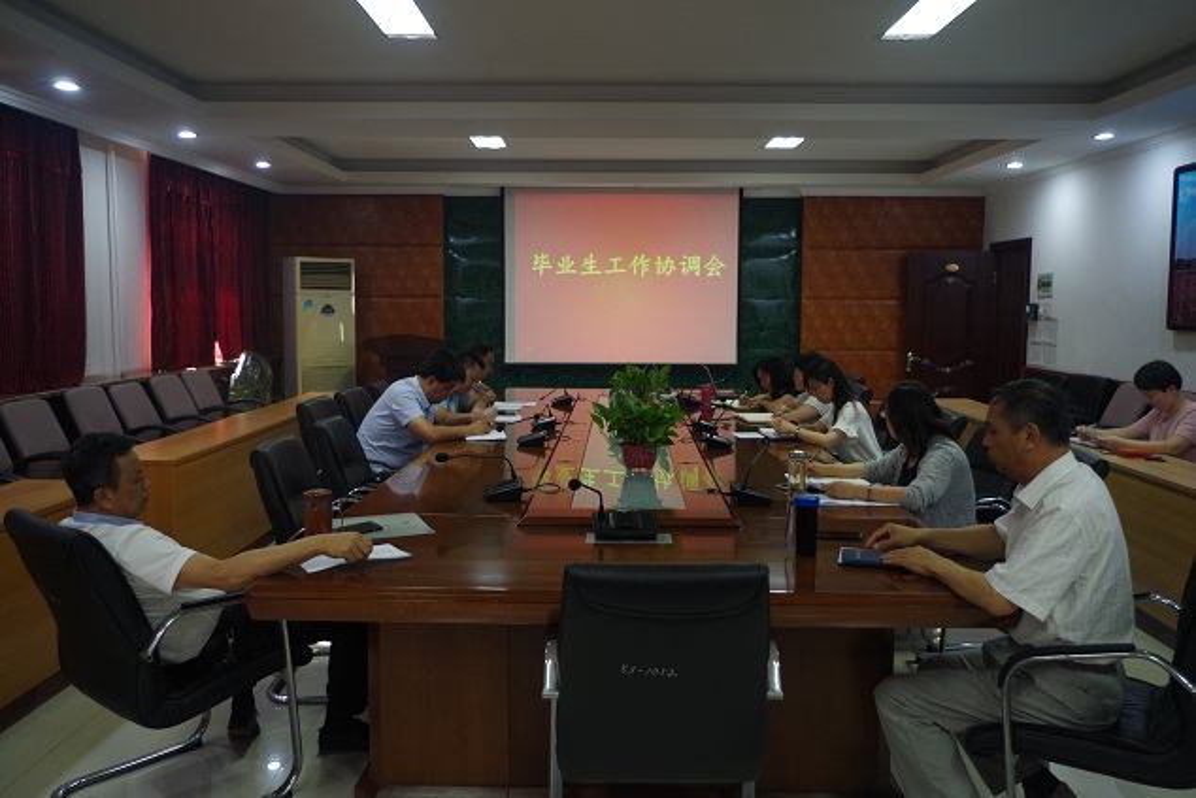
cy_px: 399
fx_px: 997
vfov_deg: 43.6
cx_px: 598
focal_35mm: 30
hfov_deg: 61.9
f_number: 4
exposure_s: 1/50
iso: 800
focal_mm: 20
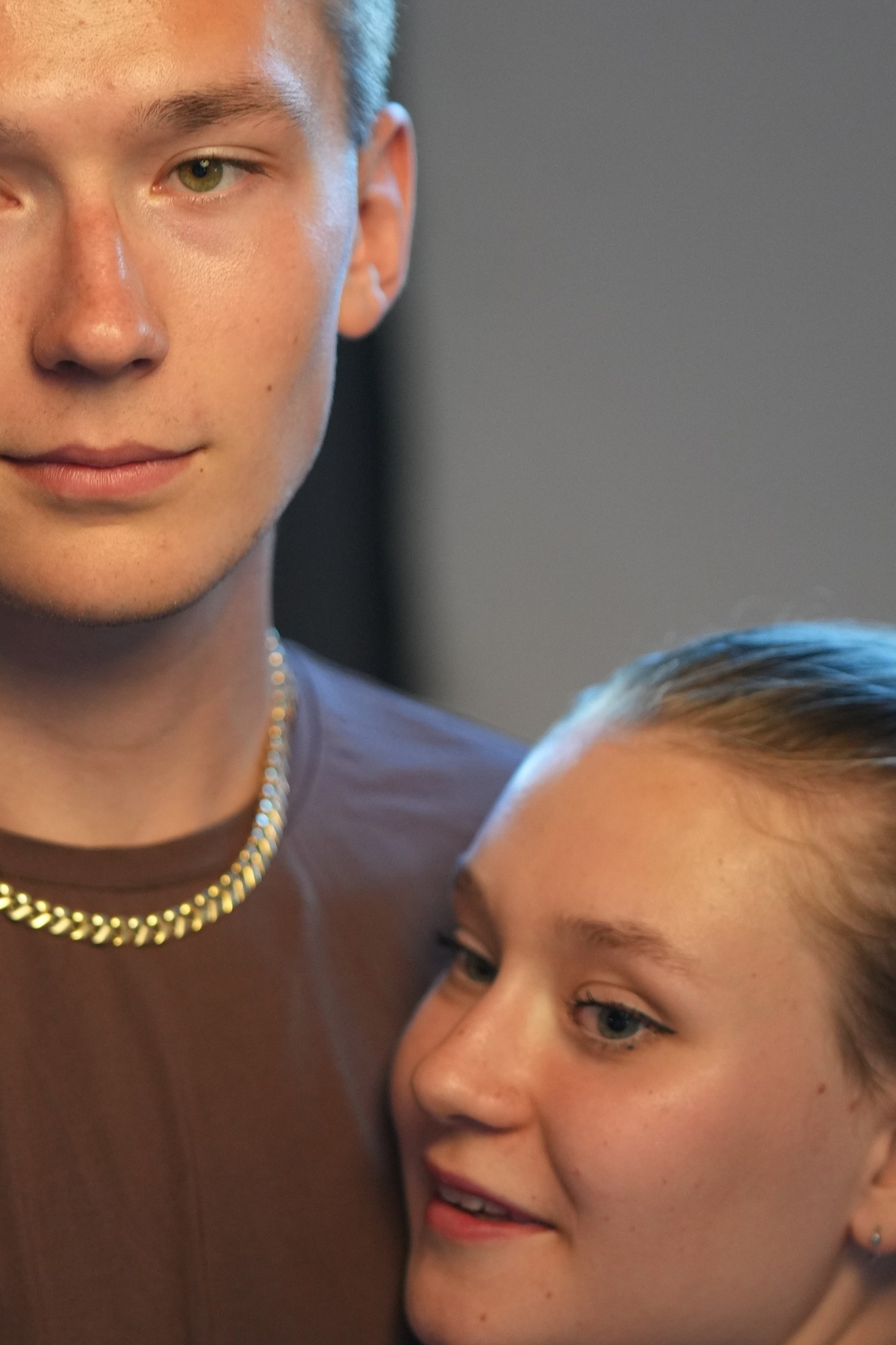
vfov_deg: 9.3
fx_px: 8251
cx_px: 377
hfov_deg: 6.2
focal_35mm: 221
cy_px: 797
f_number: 1.6
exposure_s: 1/400
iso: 800
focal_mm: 85
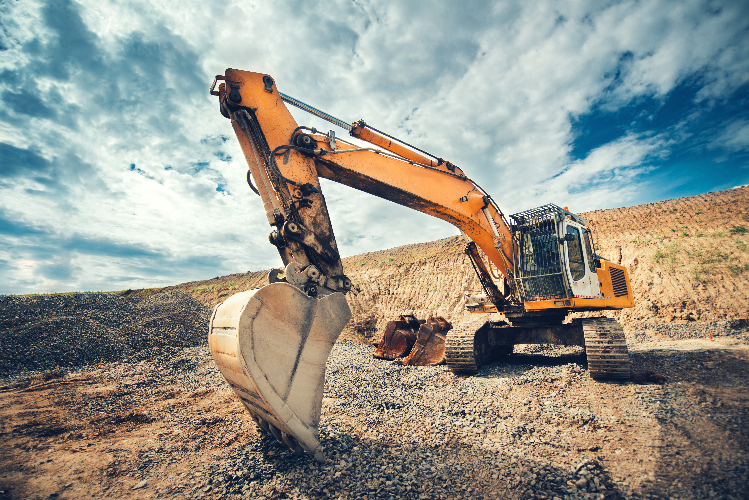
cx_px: 374
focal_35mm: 14
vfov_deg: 81.2
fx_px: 291
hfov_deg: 104.2
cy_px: 250
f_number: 2.8
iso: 250
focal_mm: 14
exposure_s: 1/4000
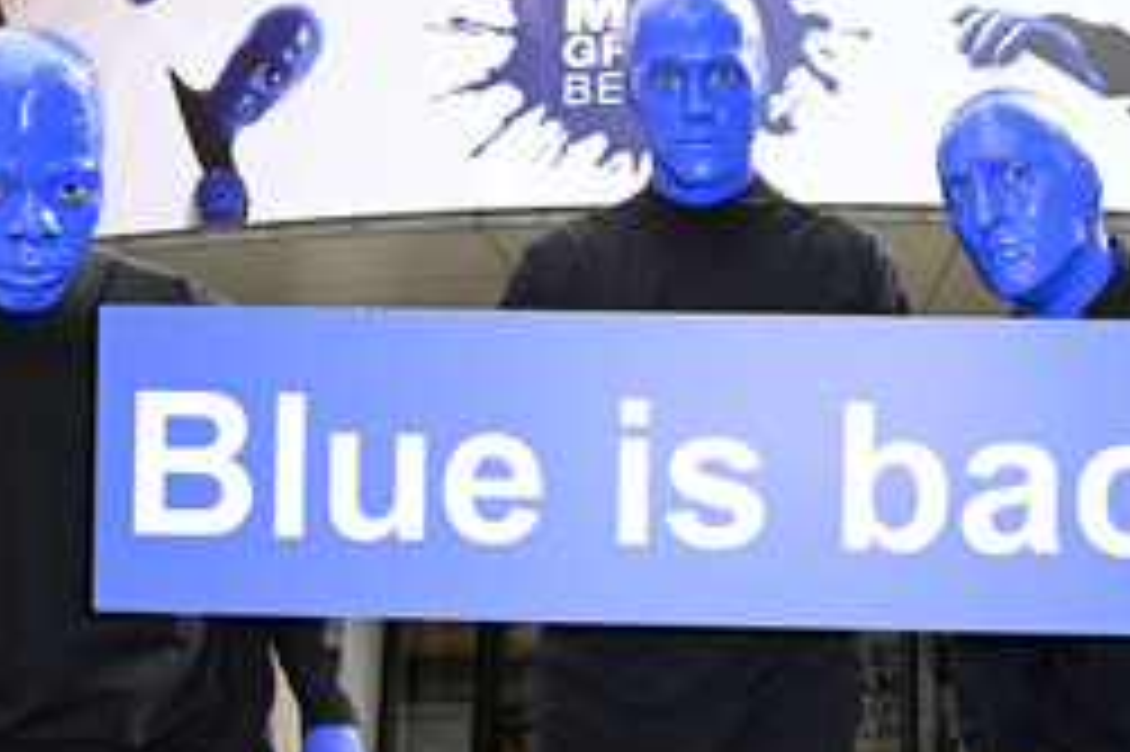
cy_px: 405
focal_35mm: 61
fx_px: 1913
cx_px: 682
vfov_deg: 22.2
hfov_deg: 32.8
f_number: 6.3
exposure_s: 1/200
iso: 320
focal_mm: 34
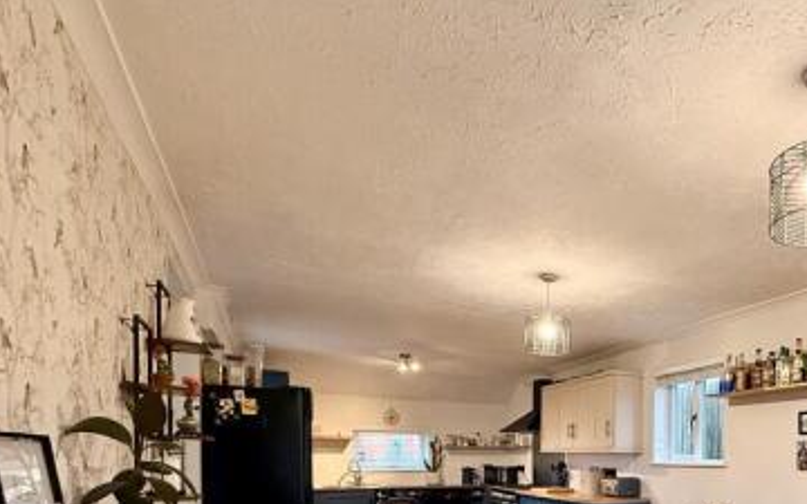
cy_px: 469
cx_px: 636
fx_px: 528
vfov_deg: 45.4
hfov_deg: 68.3
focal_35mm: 24
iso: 640
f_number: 2.2
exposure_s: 1/60
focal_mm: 2.22
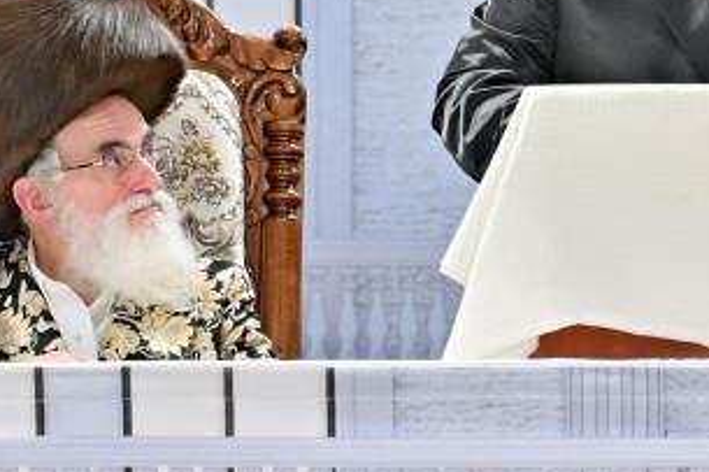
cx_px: 725
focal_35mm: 1006
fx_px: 19801
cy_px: -60
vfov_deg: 1.4
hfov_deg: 2.1
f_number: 2.8
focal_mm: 200
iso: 500
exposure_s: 1/160
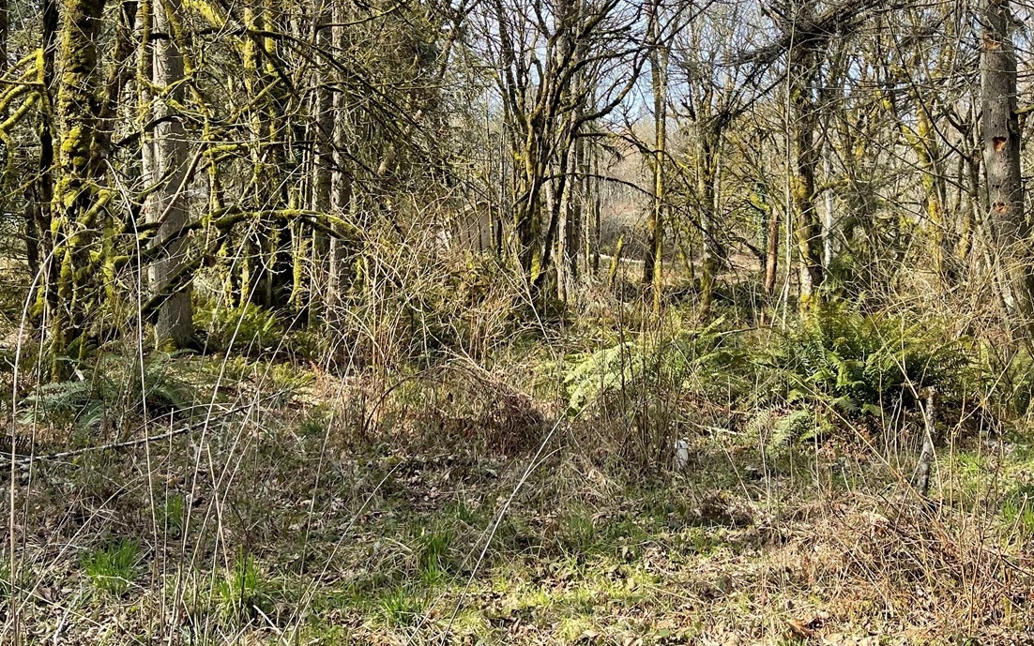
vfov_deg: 31.2
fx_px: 1127
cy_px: 132
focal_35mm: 40
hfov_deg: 49.3
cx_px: 534
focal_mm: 5.1
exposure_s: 1/696
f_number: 1.6
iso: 32
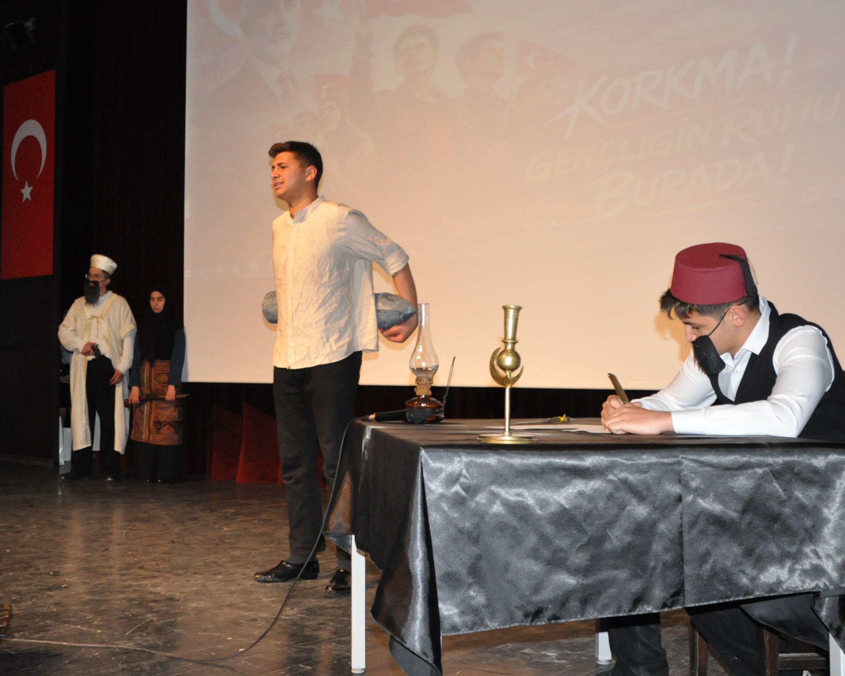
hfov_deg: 42.9
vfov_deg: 34.9
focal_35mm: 43
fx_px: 1075
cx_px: 382
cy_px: 316
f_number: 4.5
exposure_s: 1/60
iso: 1250
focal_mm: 22
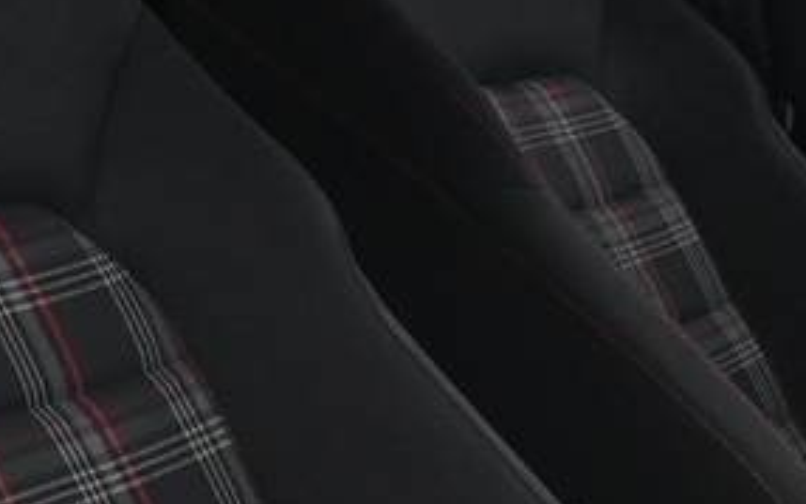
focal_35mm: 160
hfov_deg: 12.6
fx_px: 3523
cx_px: 1071
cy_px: 552
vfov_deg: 8.1
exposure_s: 1/30
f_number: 3.8
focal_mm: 18.5
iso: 1600
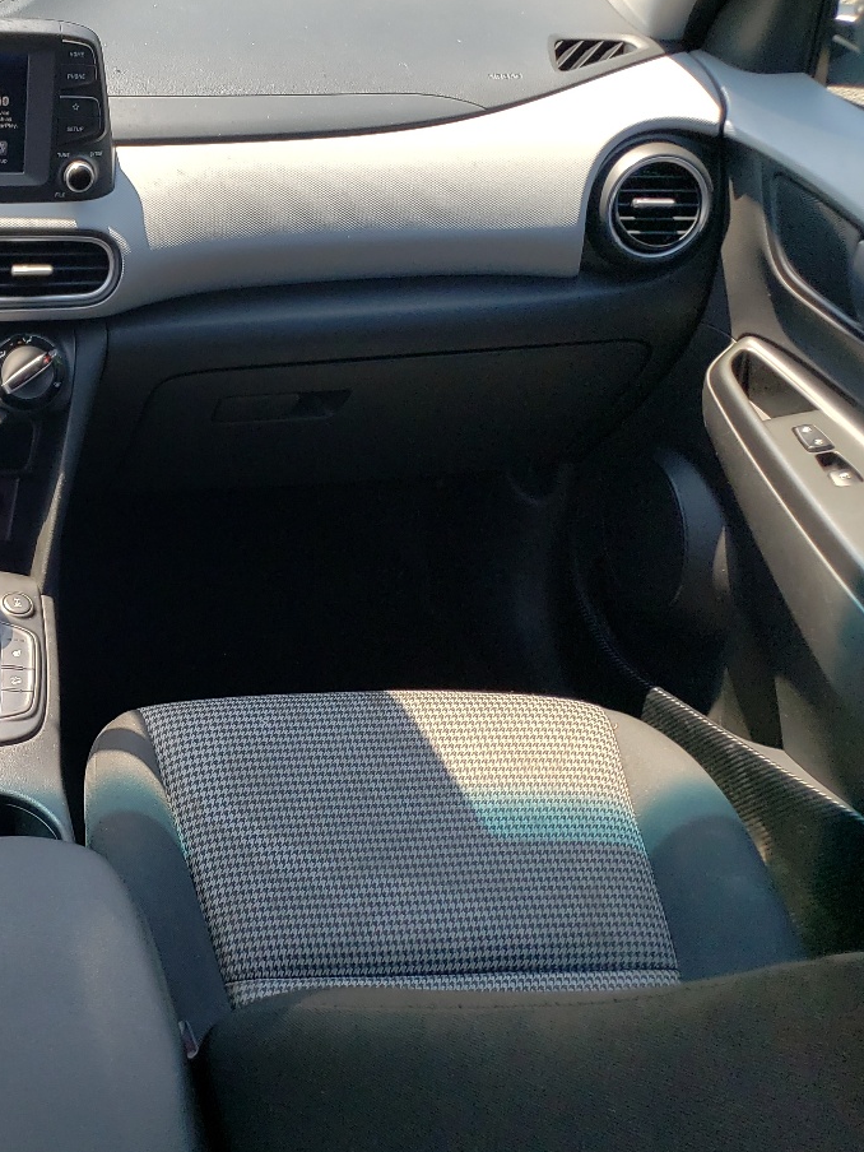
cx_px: -54
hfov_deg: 28.9
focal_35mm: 46
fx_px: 1531
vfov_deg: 41.1
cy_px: 488
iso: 50
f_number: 1.5
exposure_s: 1/526
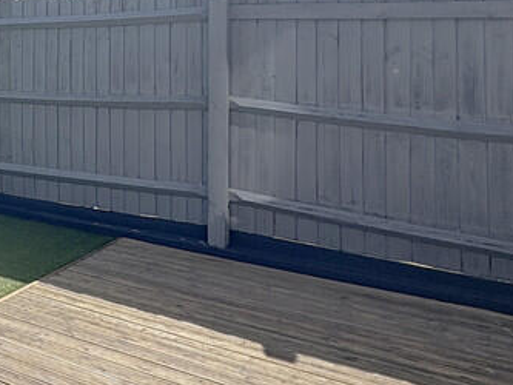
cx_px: -193
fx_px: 637
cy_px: 126
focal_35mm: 43
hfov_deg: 31.1
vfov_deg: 33.3
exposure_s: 1/1927
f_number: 2.2
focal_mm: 2.22
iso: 64
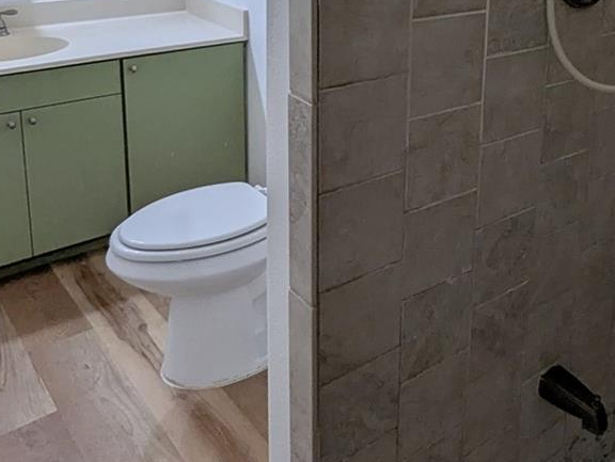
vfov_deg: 36.4
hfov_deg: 49.1
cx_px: 467
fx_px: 640
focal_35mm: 36
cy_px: 20
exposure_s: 1/60
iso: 48
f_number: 2.2
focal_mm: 1.95
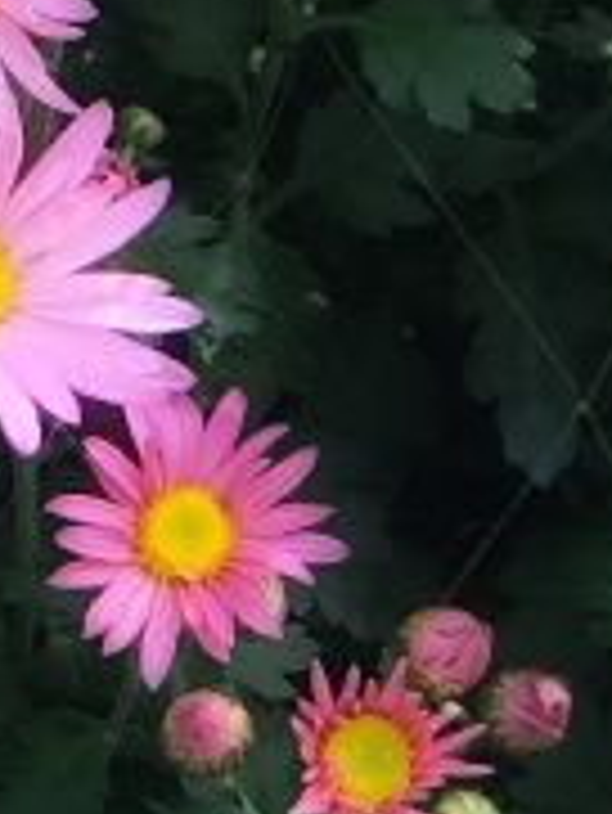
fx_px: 8900
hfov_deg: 3.9
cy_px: -432
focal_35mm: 378
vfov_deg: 5.2
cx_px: -464
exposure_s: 1/175
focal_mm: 6.6
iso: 20
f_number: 2.8
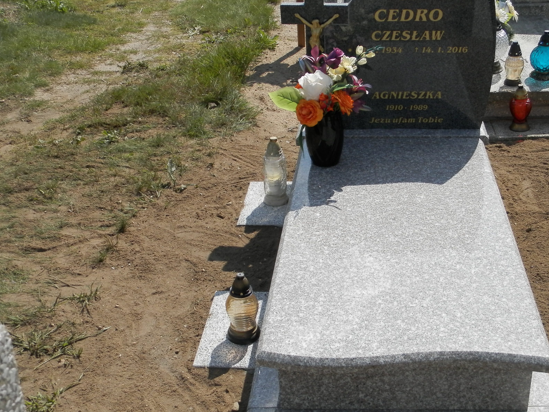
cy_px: 215
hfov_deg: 41.6
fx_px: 714
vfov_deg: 32.2
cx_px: 363
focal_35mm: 45
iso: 100
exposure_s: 1/200
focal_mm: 5.5
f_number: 9.1
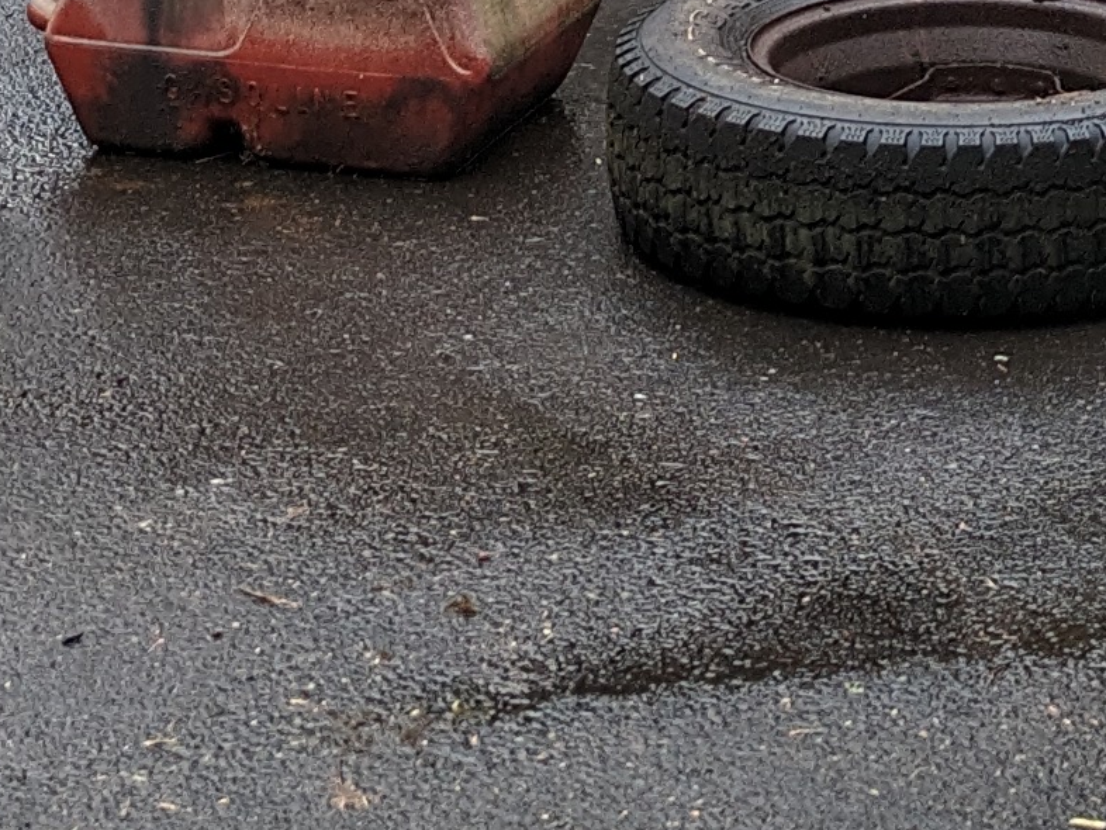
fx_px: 4698
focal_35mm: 147
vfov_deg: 9.5
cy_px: -799
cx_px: 894
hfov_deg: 13.4
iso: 44
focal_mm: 5.43
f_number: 1.89
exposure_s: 1/635
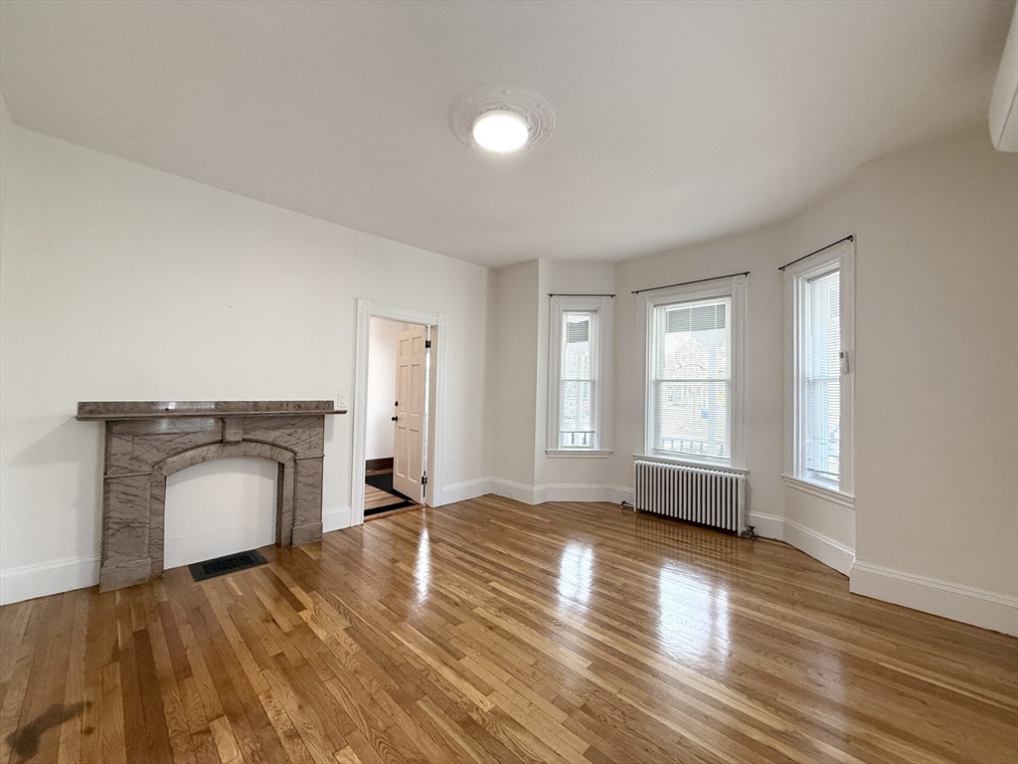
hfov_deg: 102.1
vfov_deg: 85.7
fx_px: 412
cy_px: 382
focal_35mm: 14
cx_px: 509
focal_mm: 2.22
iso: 250
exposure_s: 1/120
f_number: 2.2
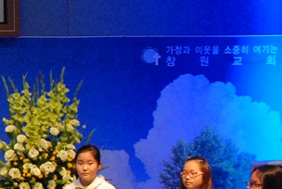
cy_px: 113
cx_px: -188
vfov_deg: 8.4
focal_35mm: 164
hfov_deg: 11.7
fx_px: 1287
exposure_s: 1/125
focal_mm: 26
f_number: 5.6
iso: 1600
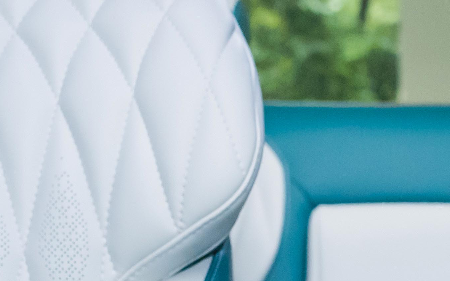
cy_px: 301
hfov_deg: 10.8
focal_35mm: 194
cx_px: 396
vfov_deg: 6.7
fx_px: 2379
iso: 1000
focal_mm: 35
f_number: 5.6
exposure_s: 1/125
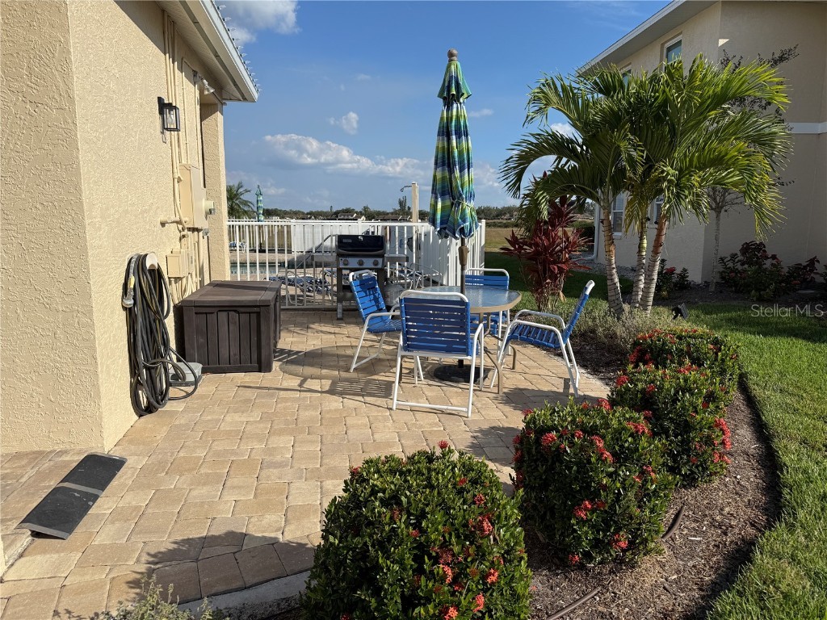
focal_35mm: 24
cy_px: 310
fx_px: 573
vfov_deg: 56.8
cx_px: 414
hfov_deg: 71.6
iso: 80
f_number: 1.78
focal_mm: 6.76
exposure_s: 1/7353
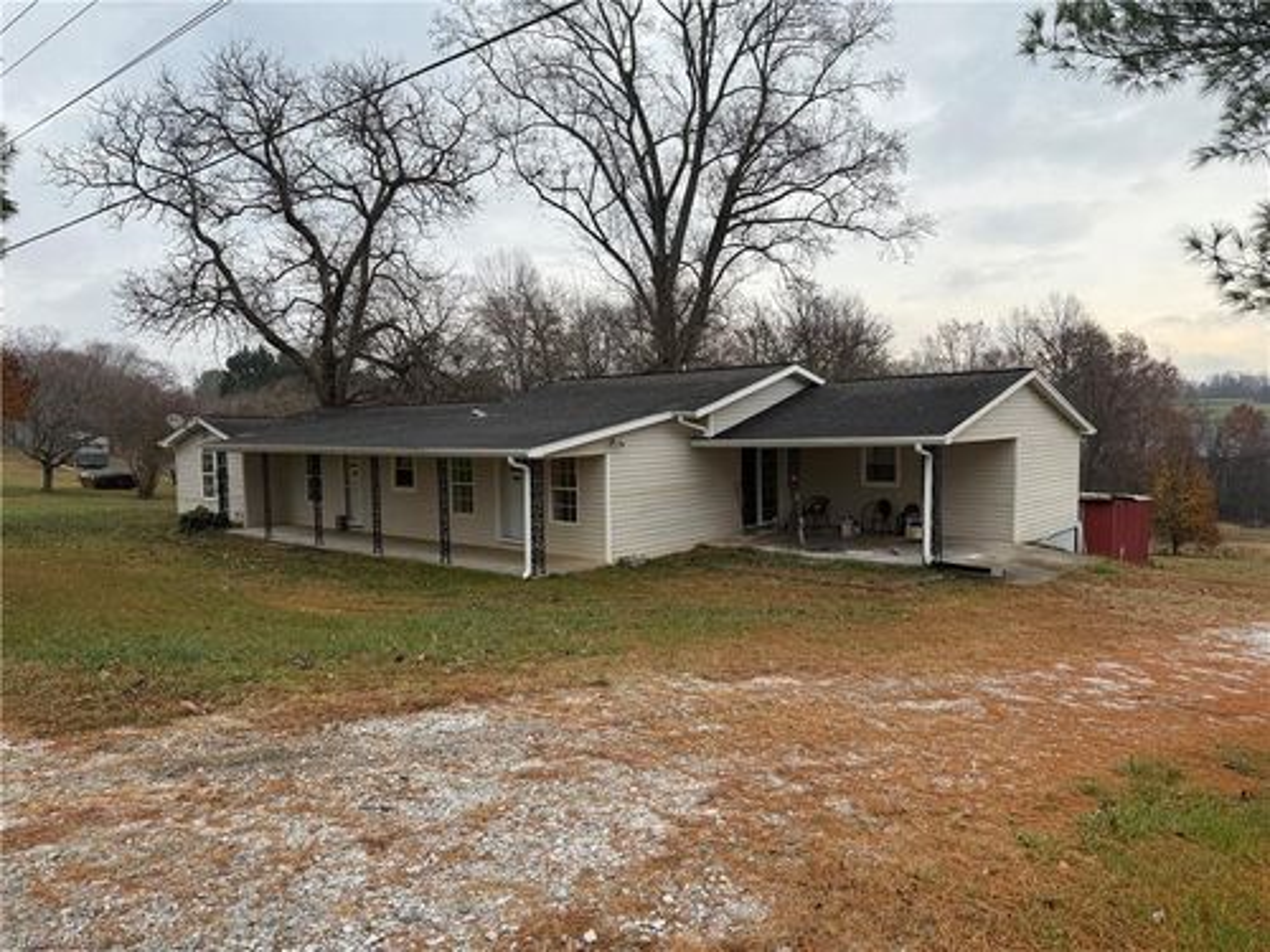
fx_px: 881
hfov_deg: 71.6
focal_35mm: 24
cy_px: 476
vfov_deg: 56.8
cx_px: 635
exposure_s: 1/1653
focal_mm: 6.76
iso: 80
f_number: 1.78
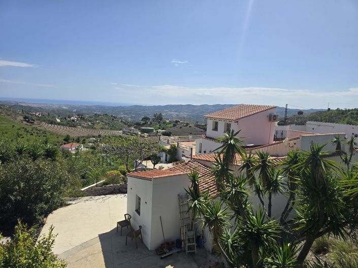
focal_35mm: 23
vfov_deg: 58.8
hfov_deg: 74.0
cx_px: 179
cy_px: 134
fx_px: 238
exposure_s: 1/1414
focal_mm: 6.3
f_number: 1.7
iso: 12
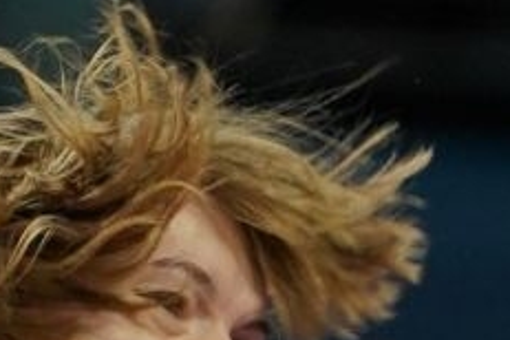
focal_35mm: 1774
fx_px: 25130
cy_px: 475
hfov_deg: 1.2
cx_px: 298
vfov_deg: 0.8
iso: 1000
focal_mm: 152
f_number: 2.8
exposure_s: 1/1000
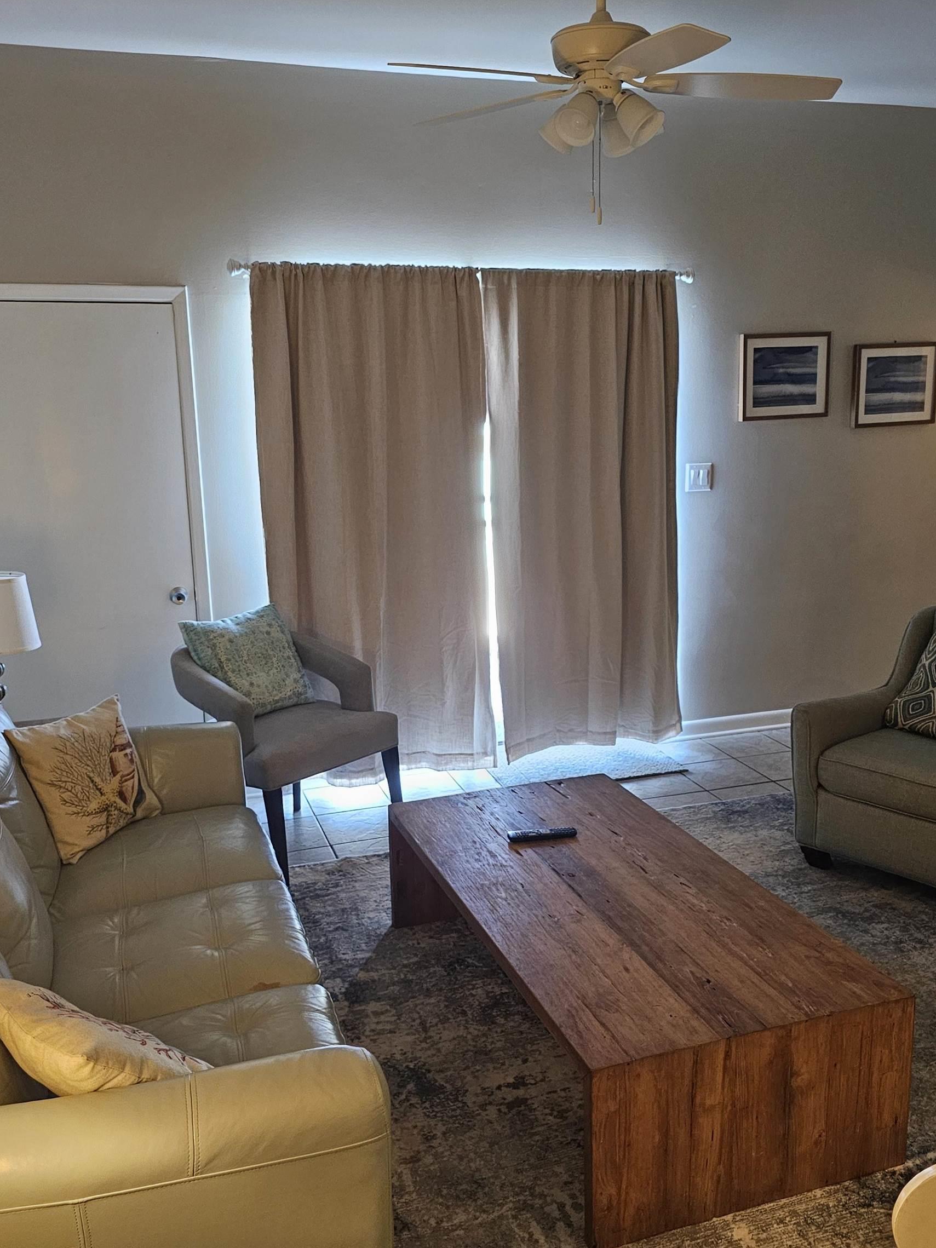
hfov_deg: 45.4
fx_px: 1118
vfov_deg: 58.4
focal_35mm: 31
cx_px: 491
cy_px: 619
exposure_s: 1/60
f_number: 1.7
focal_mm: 6.3
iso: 640
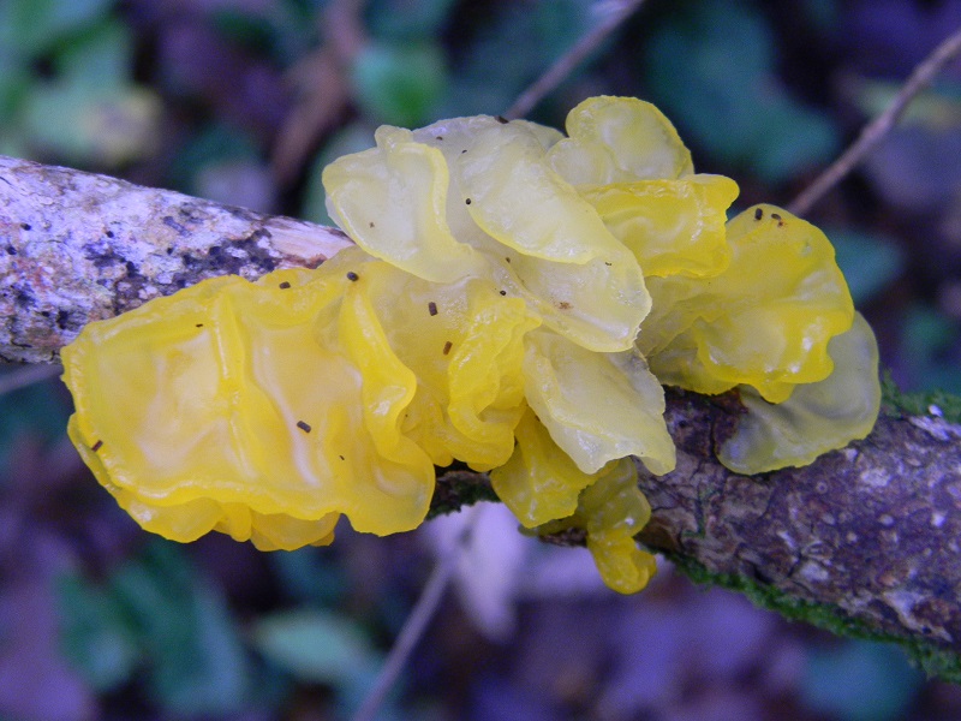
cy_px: 360
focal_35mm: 83
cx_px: 480
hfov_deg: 23.6
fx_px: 2304
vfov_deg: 17.8
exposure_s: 1/30
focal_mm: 15.1
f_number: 4.5
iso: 278
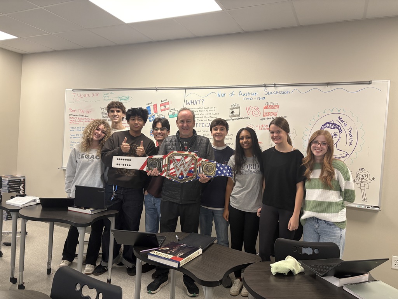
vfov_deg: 53.1
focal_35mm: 26
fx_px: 299
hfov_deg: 67.3
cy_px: 150
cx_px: 199
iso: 200
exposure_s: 1/60
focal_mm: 5.96
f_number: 1.6
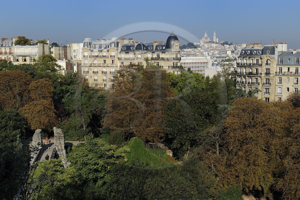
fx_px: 483
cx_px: 150
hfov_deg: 34.5
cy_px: 100
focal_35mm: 58
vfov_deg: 23.3
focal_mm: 58
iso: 200
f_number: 11
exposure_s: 1/200
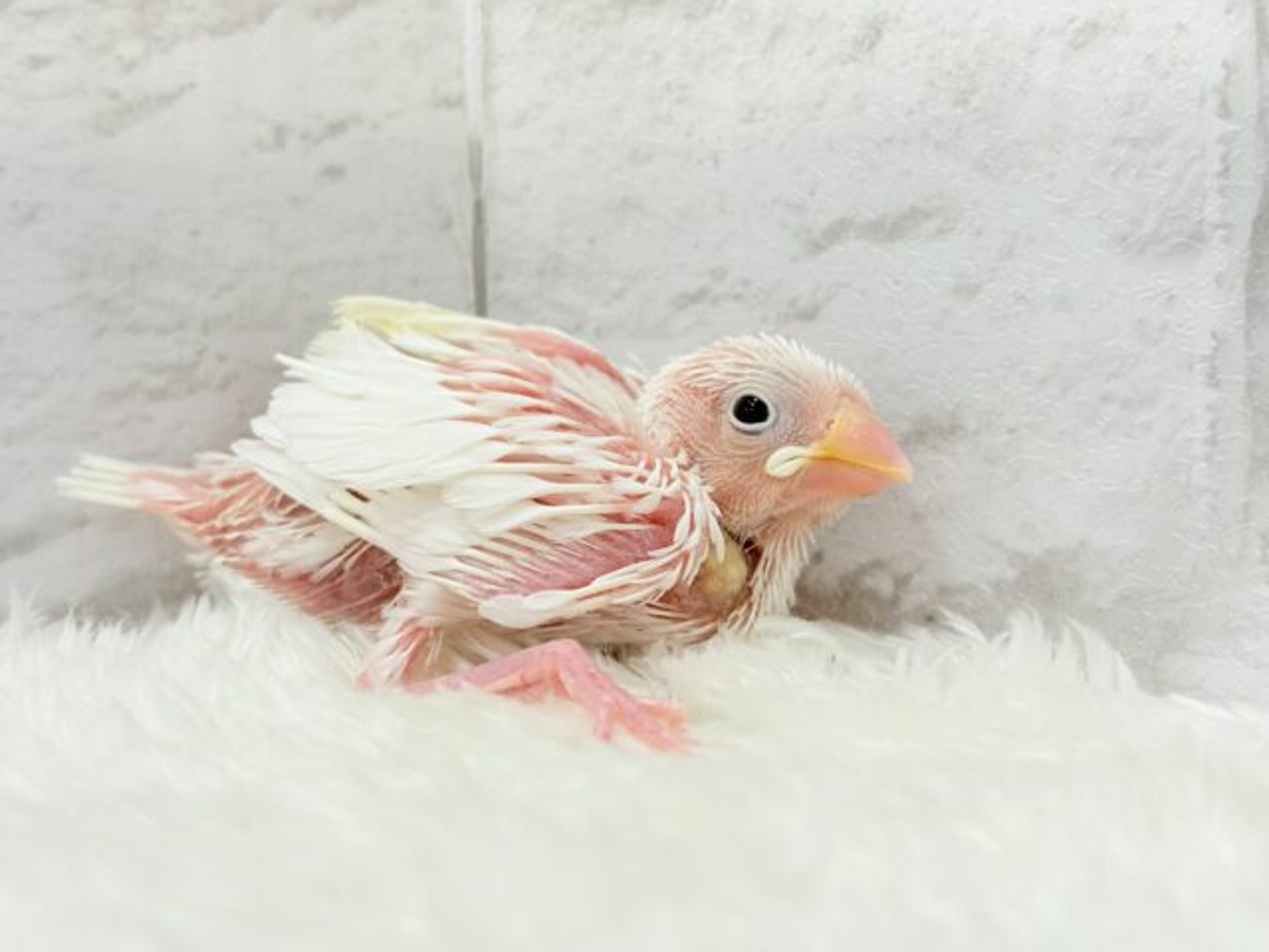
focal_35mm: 52
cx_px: 634
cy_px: 476
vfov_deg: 28.0
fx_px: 1906
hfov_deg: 36.8
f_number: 1.6
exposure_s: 1/50
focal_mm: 5.96
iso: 40
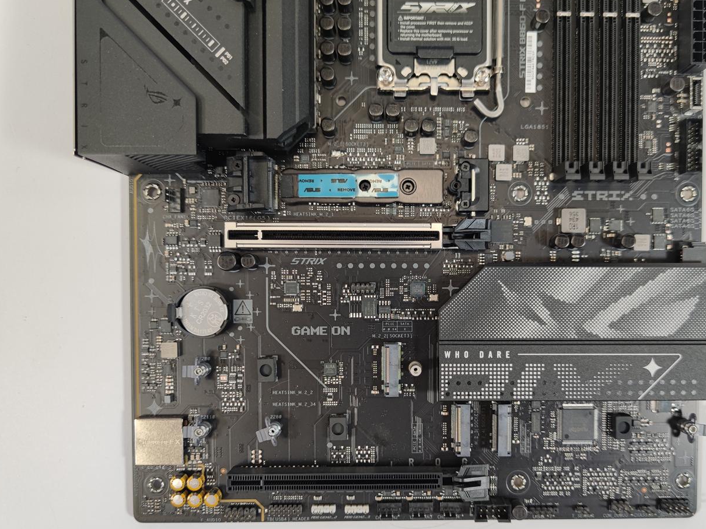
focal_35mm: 31
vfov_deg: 45.3
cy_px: 302
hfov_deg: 58.0
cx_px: 412
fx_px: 632
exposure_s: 1/100
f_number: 1.85
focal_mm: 6.78
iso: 91
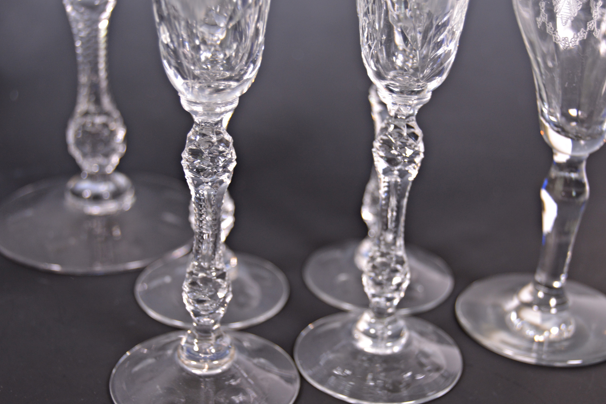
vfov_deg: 22.6
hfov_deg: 33.4
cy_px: 208
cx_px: 305
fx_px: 1010
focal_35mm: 60
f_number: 4.5
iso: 400
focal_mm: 34
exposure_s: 1/80
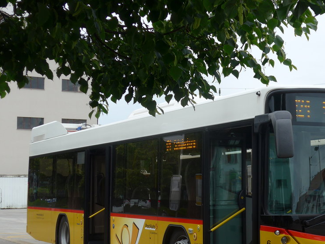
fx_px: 704
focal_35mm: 75
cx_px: 235
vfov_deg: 19.6
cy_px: 141
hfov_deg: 25.7
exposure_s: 1/1000
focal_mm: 9.5
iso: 80
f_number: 3
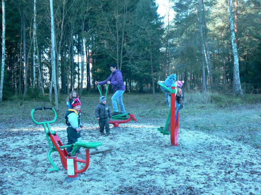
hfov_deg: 51.4
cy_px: 98
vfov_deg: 39.7
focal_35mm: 36
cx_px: 130
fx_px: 271
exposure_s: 1/50
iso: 80
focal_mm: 6
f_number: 3.2
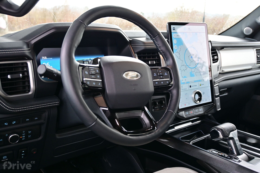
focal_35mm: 38
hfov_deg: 51.3
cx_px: 130
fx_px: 271
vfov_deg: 35.5
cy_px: 86
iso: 500
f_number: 4.2
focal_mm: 25
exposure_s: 1/40
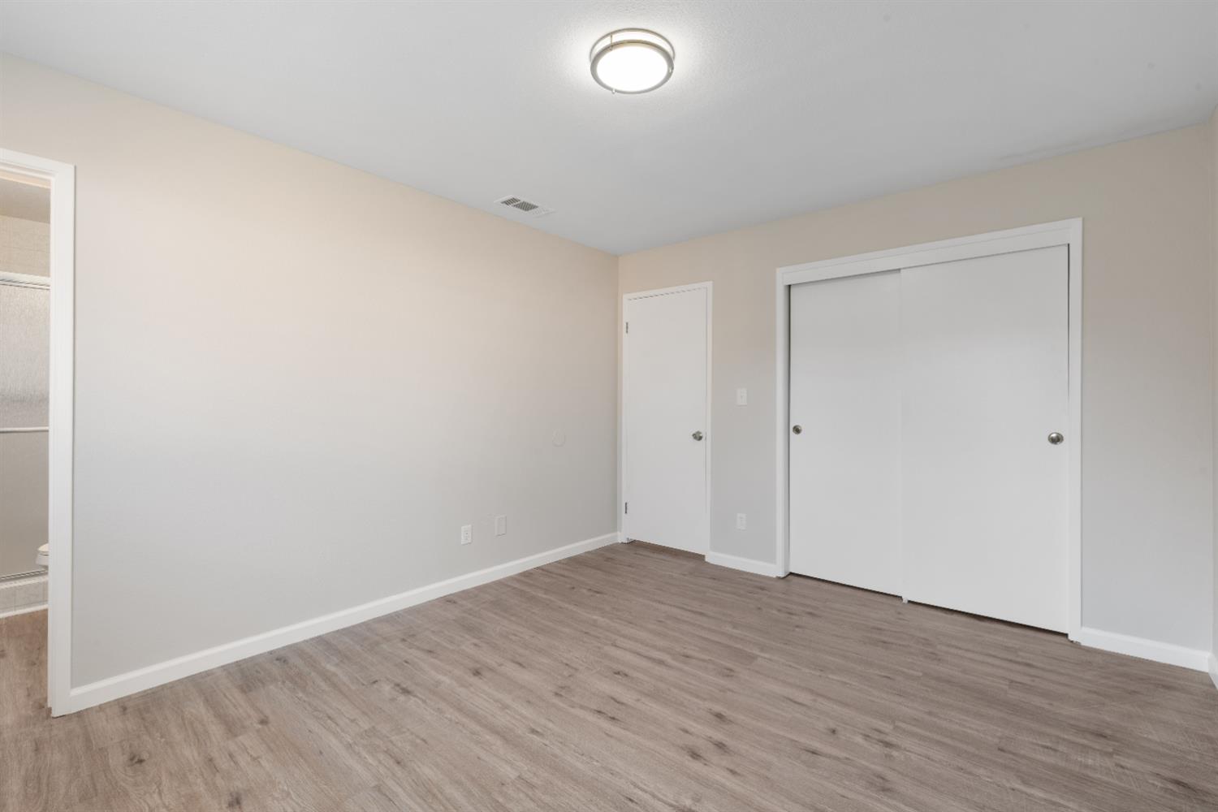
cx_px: 609
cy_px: 406
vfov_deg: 77.3
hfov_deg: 100.4
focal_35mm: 15
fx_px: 507
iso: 100
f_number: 10
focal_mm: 15
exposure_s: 1.6
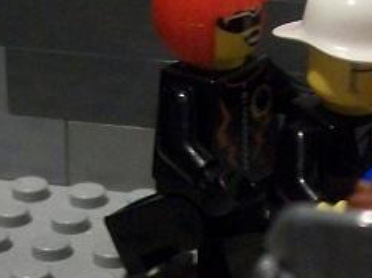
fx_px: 1686
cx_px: 233
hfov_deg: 12.6
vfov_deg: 9.4
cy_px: 281
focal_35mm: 157
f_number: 2.7
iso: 160
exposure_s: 1/20
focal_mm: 6
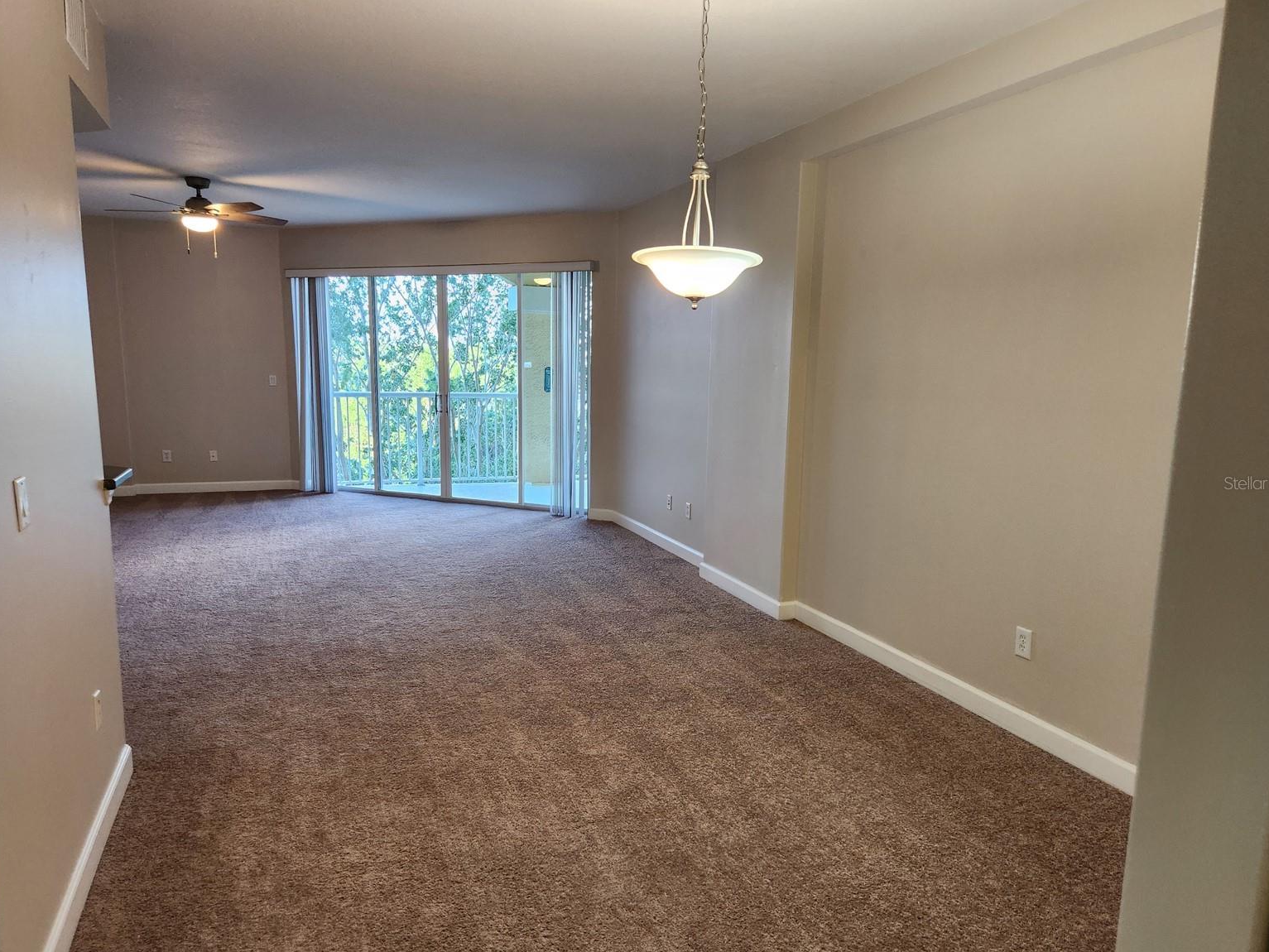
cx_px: 640
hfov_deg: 71.6
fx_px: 880
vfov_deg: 56.8
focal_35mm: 24
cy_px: 483
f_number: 1.8
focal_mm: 5.4
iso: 200
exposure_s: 1/120
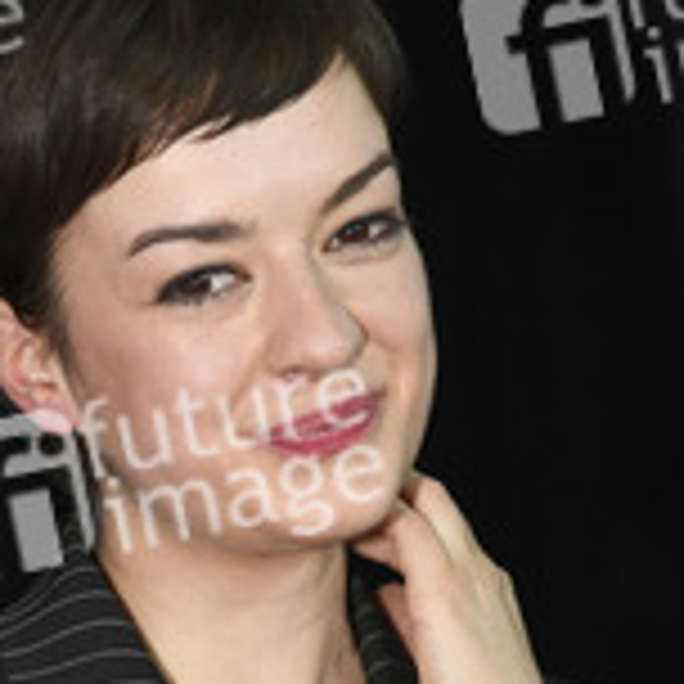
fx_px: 3487
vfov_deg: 11.1
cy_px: 702
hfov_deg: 11.2
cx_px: 284
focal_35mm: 156
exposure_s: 1/400
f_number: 5.6
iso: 1250
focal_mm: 70
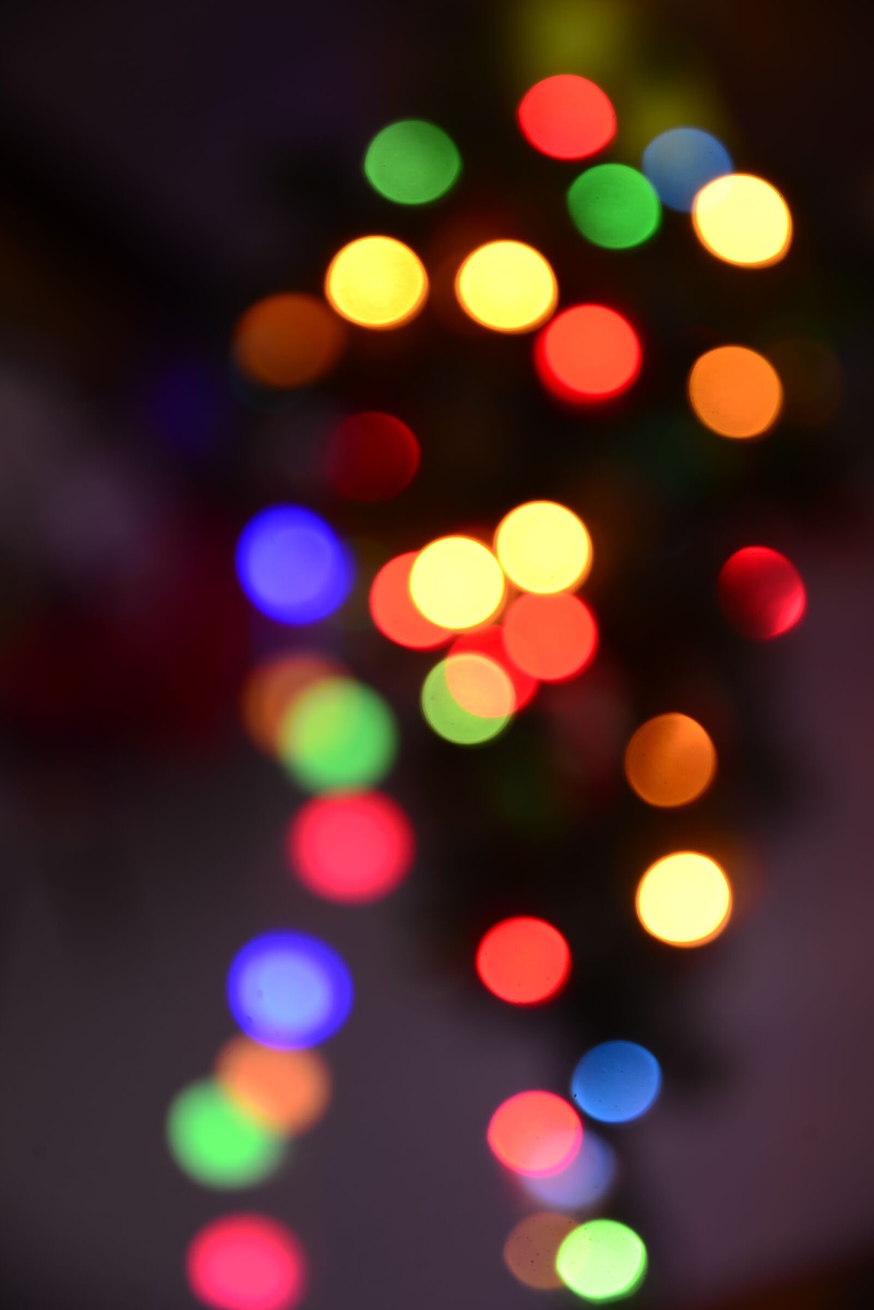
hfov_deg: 16.1
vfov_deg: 23.9
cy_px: 655
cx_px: 437
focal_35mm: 85
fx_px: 3092
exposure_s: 1.3
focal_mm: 85
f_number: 4.5
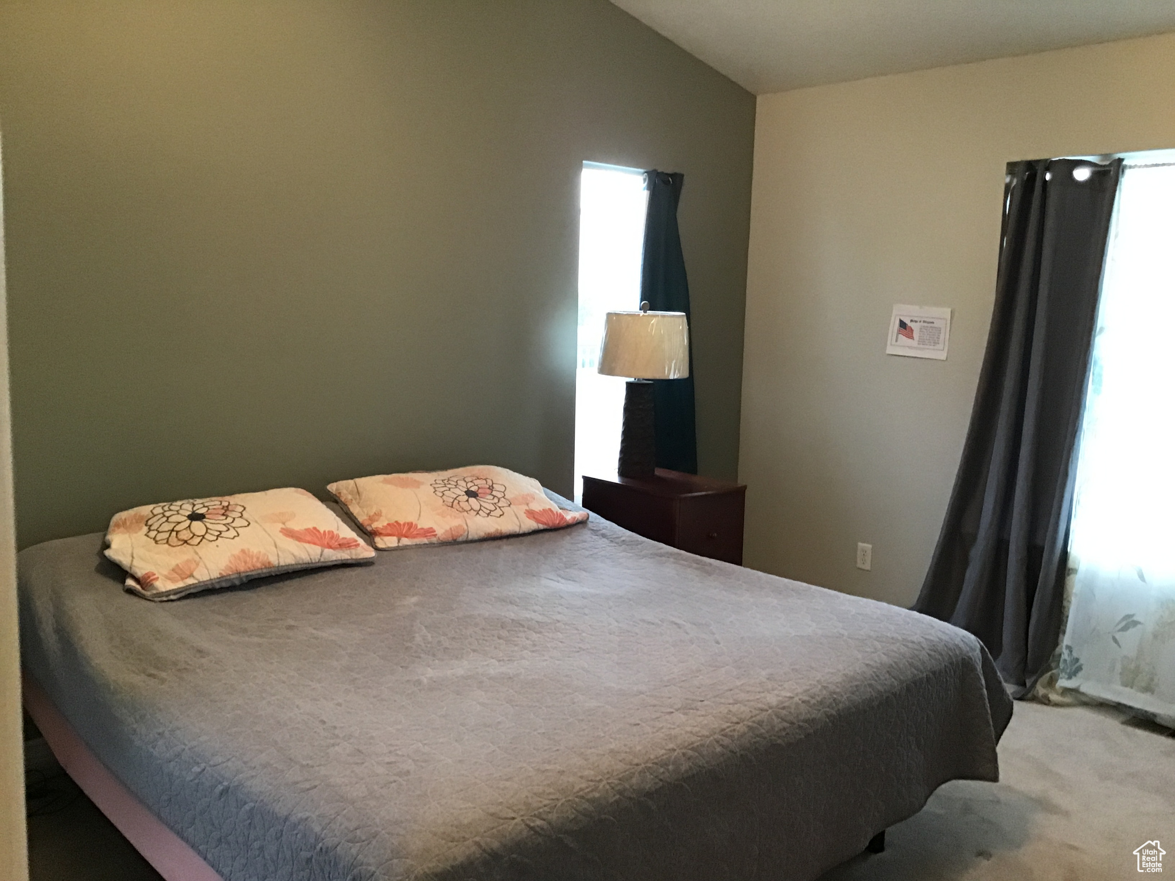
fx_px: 1052
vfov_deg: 45.4
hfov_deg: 58.4
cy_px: 440
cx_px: 588
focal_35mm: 31
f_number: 2.4
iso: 250
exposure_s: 1/24
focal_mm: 3.3
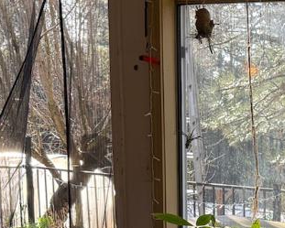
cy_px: 324
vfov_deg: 13.0
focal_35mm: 113
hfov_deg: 16.2
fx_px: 953
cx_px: 359
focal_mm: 6.76
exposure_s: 1/367
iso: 100
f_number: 1.78
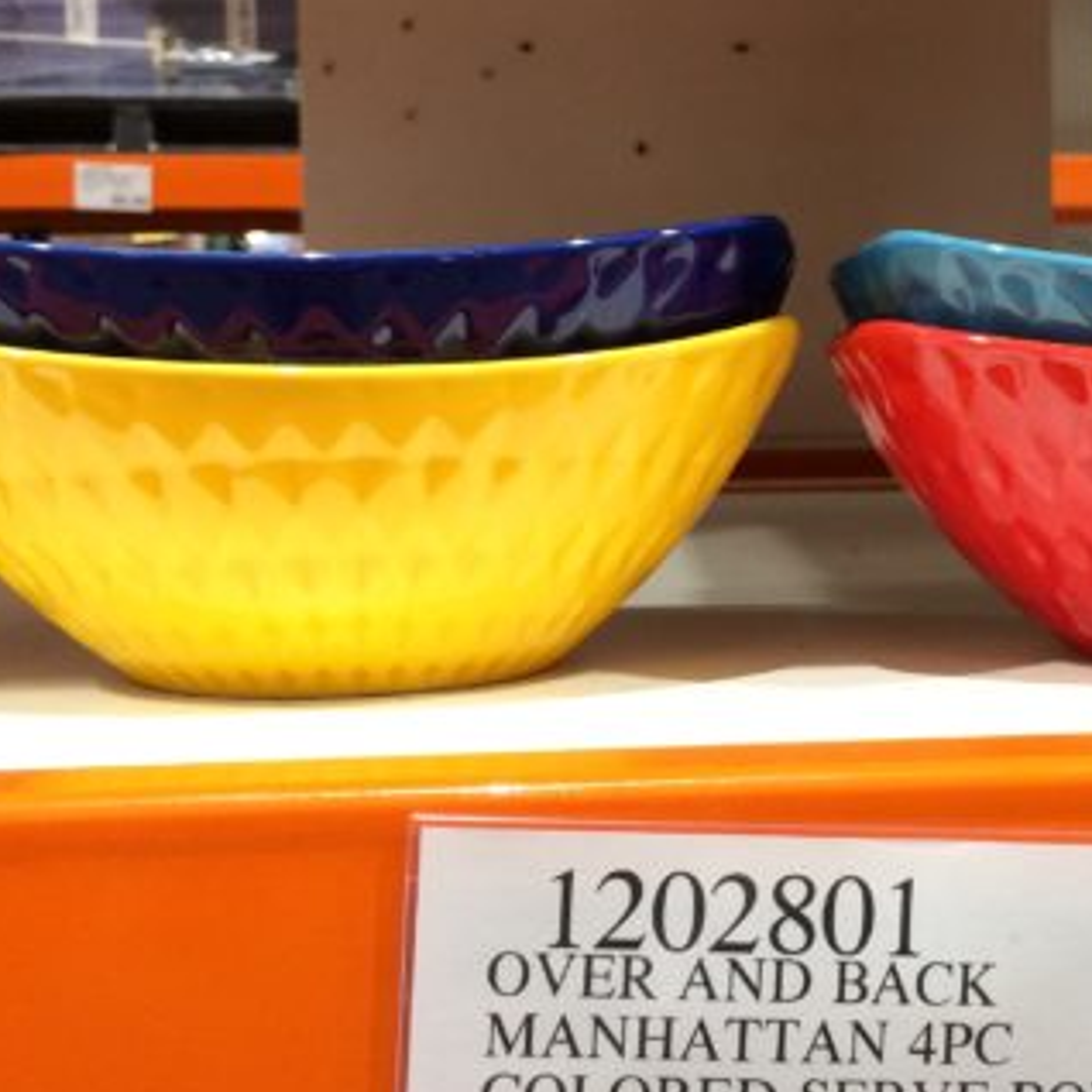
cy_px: 422
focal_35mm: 62
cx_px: 913
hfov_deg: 27.0
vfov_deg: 27.6
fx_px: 2213
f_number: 2.2
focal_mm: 4.15
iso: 125
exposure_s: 1/33
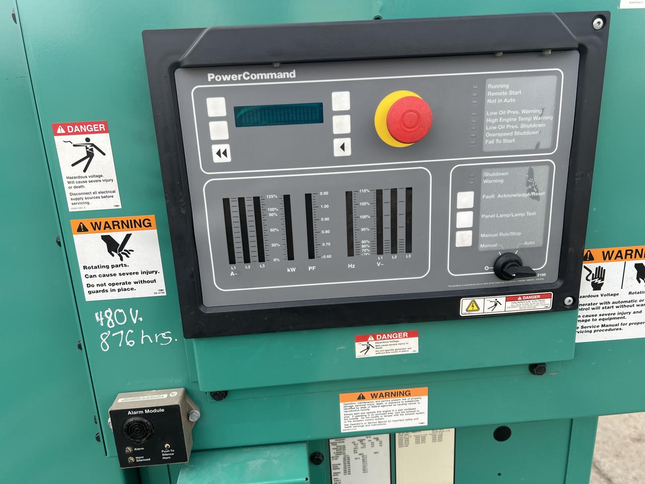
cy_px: 242
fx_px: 484
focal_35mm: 26
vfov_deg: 53.1
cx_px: 322
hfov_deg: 67.3
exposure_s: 1/411
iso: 50
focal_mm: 5.7
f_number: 1.5
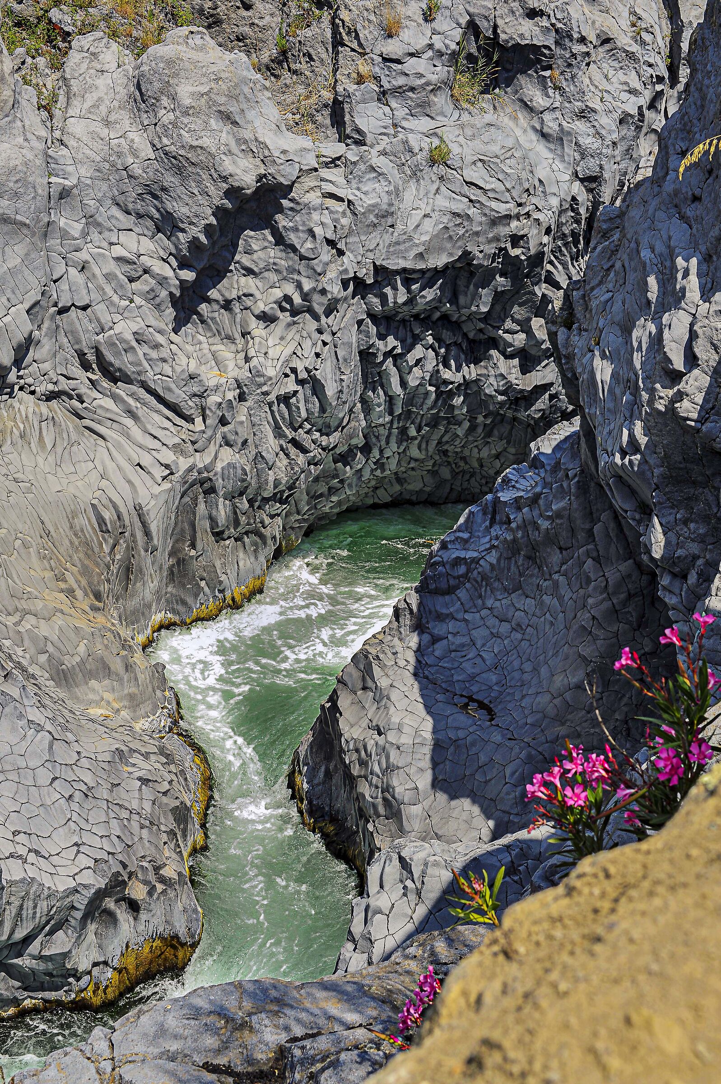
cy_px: 542
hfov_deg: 26.0
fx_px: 1564
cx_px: 360
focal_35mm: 52
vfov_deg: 38.2
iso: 250
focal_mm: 52
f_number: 13
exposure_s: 1/250
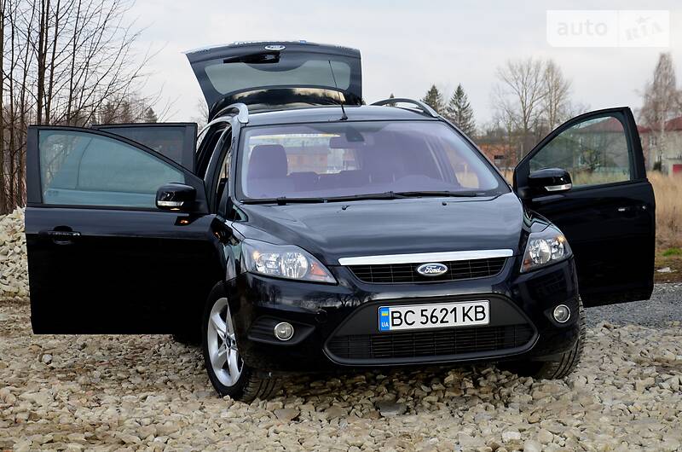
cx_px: 341
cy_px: 226
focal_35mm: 87
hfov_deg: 23.4
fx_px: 1645
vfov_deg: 15.6
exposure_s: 1/30
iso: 450
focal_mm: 58
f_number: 9
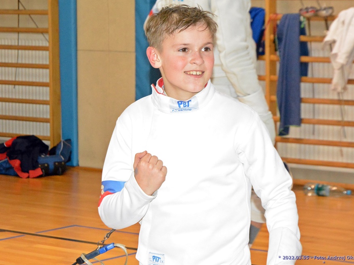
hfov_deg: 15.1
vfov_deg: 11.3
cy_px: 132
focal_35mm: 131
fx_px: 1340
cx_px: 170
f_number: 10
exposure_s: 1/160
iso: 6400
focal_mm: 80
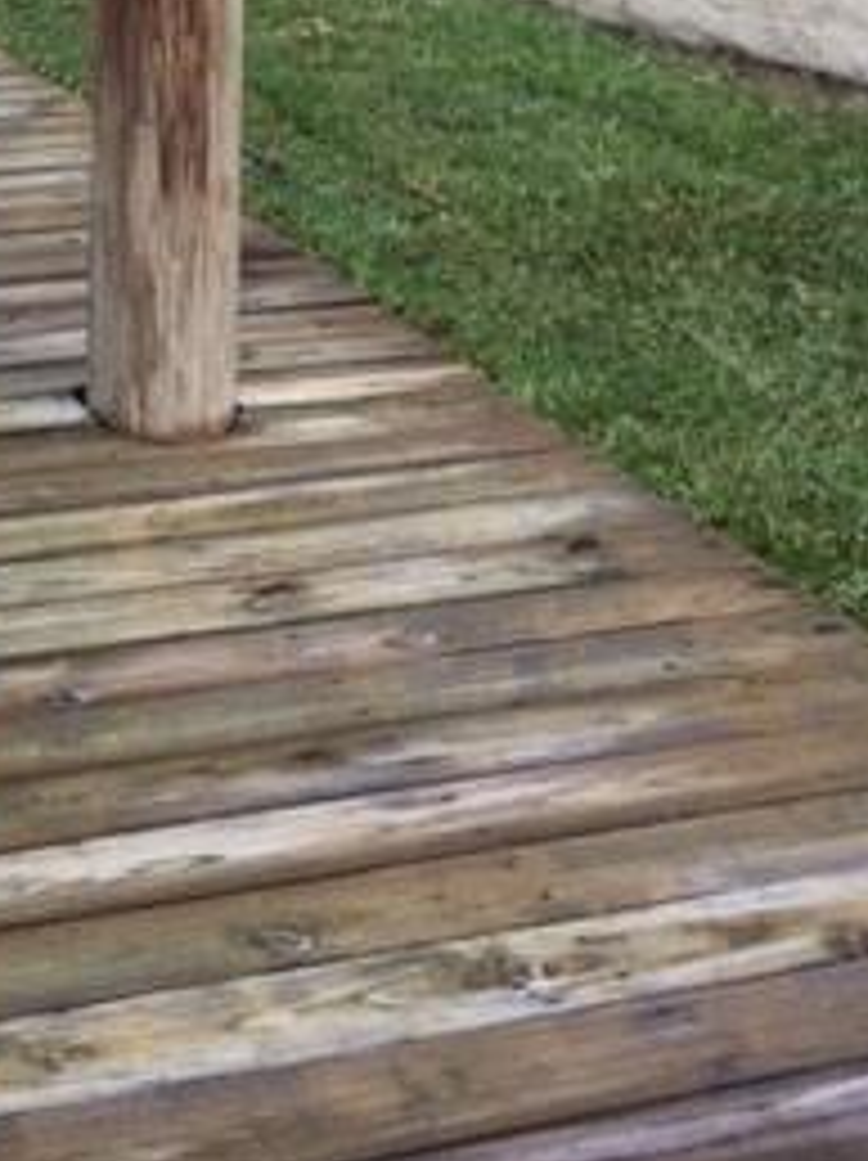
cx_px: -63
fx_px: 2411
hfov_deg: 19.6
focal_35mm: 72
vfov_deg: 26.4
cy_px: 180
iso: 40
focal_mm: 4.15
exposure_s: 1/120
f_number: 2.2
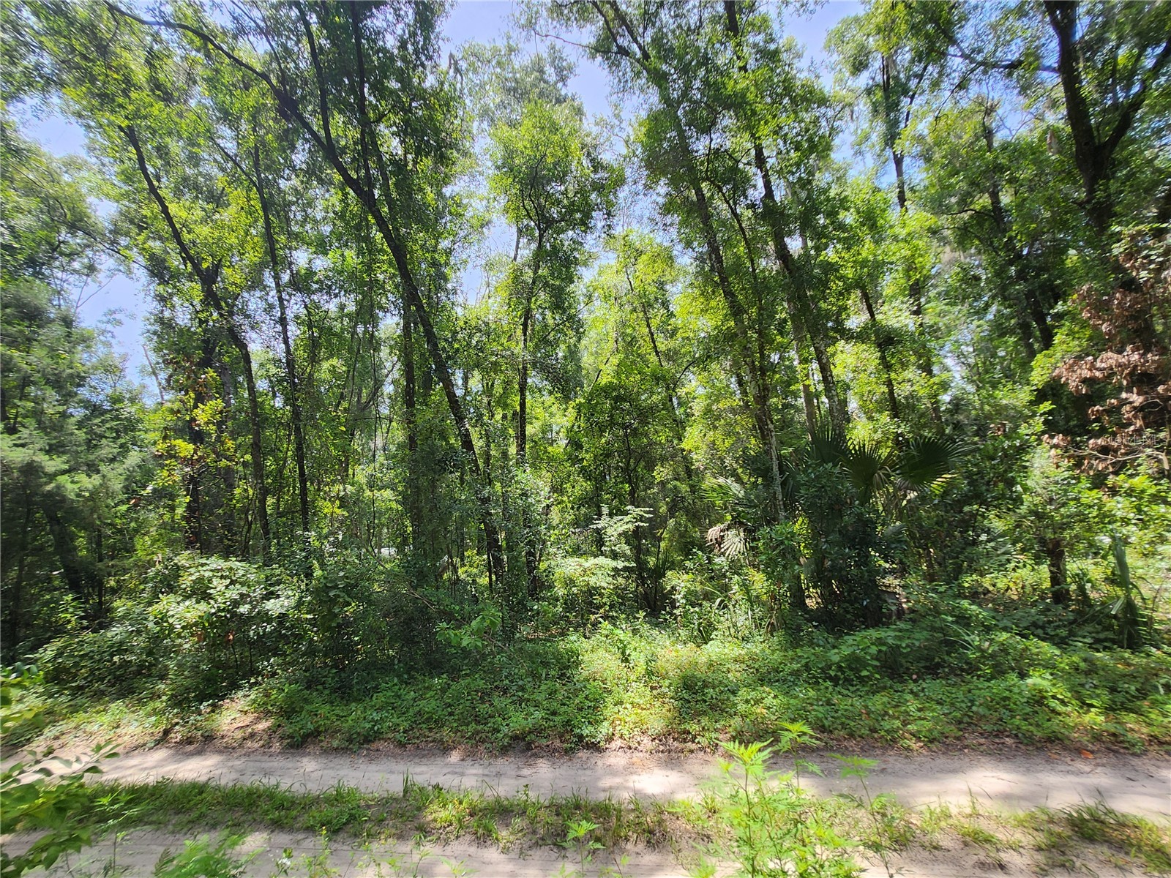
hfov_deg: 106.2
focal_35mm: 13
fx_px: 440
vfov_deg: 89.9
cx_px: 586
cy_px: 439
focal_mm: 1.7
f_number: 2.2
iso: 32
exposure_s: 1/211
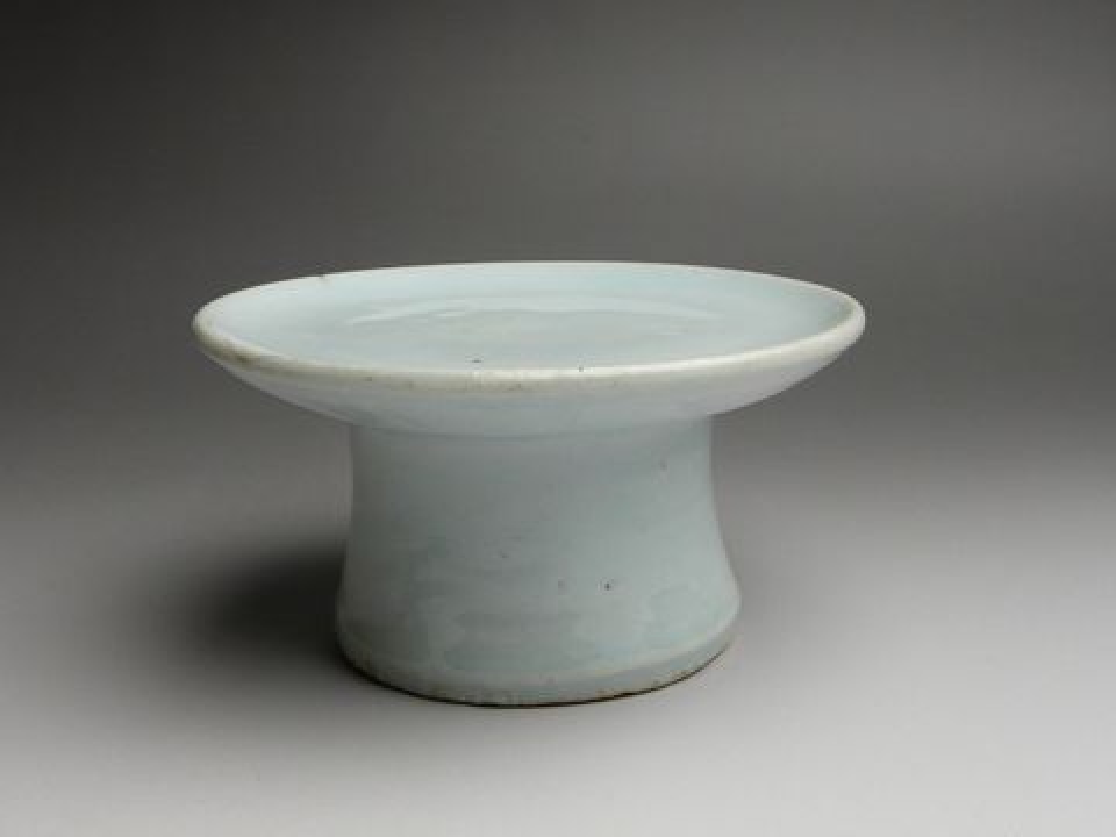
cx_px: 558
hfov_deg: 37.5
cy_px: 418
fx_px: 1644
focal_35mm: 51
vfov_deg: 28.6
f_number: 2.8
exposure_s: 1/80
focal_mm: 5.2
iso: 100
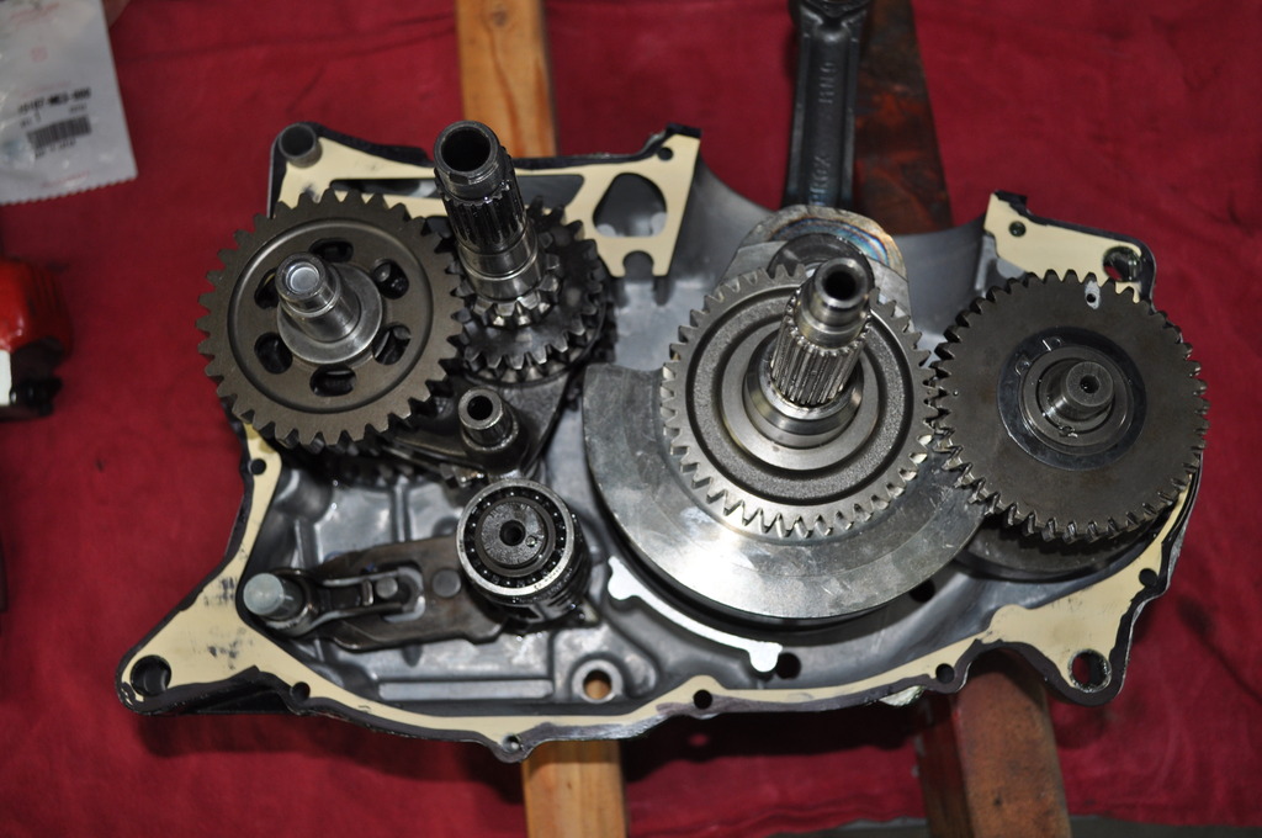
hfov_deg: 53.2
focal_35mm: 36
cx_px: 631
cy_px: 419
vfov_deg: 36.8
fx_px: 1260
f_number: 4
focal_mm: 24
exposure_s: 1/60
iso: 320
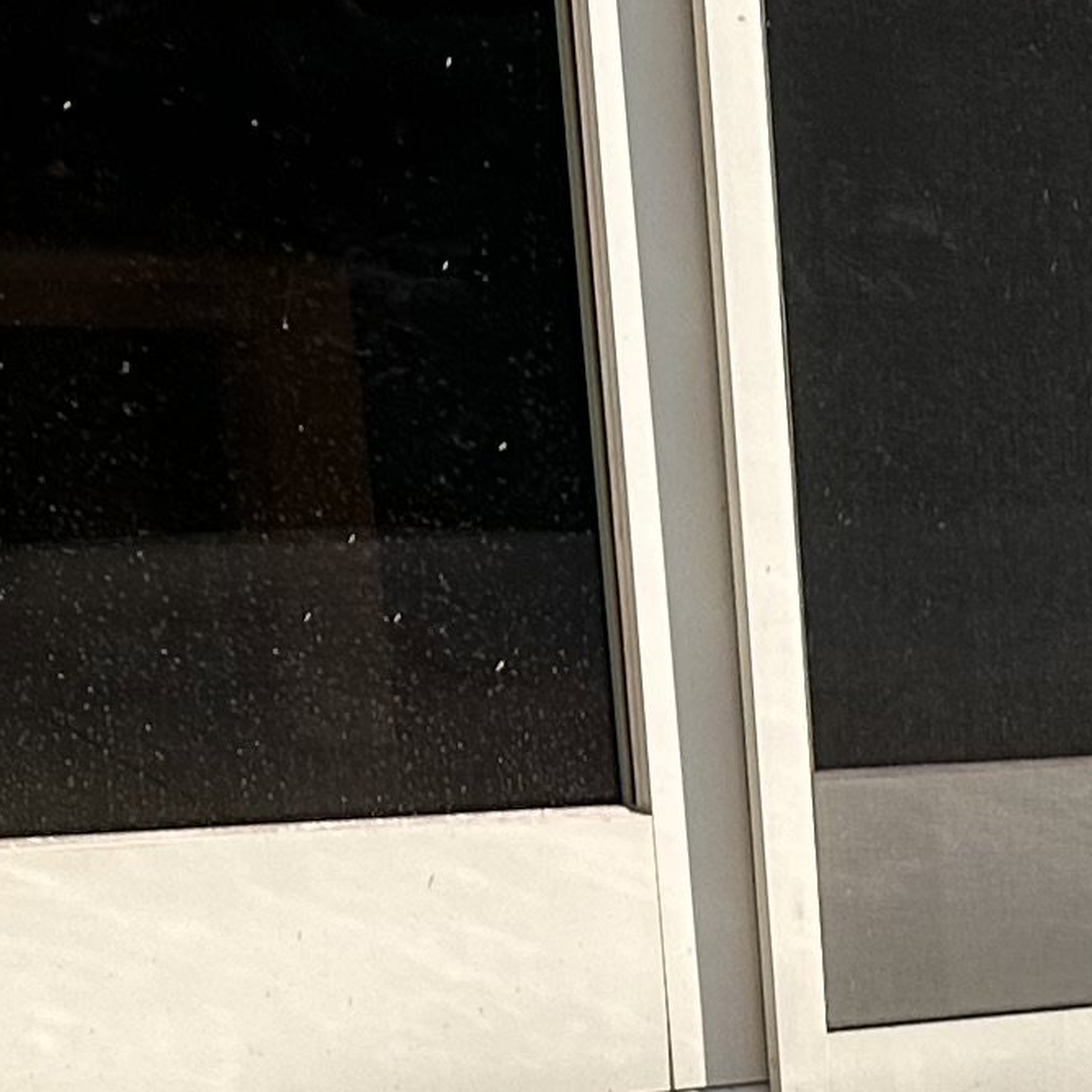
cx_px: 2732
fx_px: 4568
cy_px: 2334
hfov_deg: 11.1
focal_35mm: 128
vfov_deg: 11.9
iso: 80
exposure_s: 1/3861
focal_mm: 6.86
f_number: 1.78
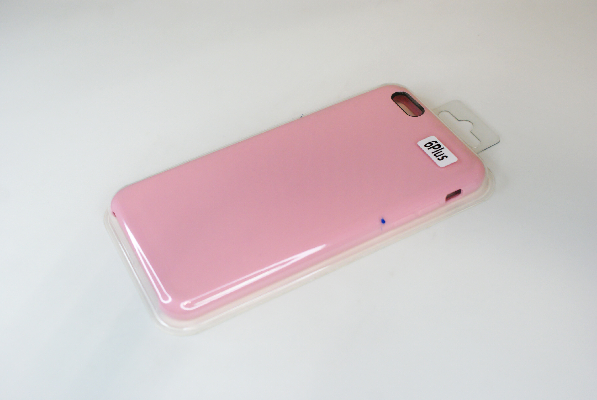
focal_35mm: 52
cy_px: 200
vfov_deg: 25.8
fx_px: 872
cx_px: 298
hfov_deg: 37.8
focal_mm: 35
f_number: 5.6
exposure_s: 1/160
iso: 1600
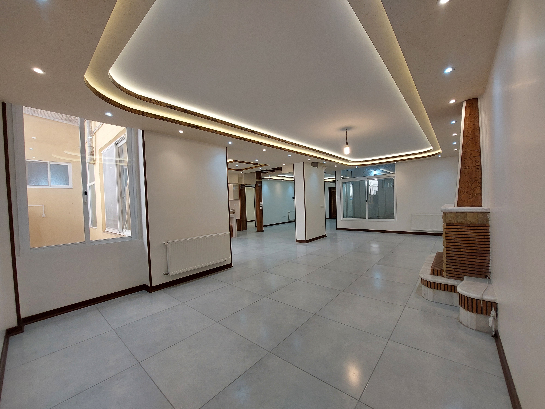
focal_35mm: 13
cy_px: 204
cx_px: 272
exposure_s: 1/50
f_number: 2.2
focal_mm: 1.74
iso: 64
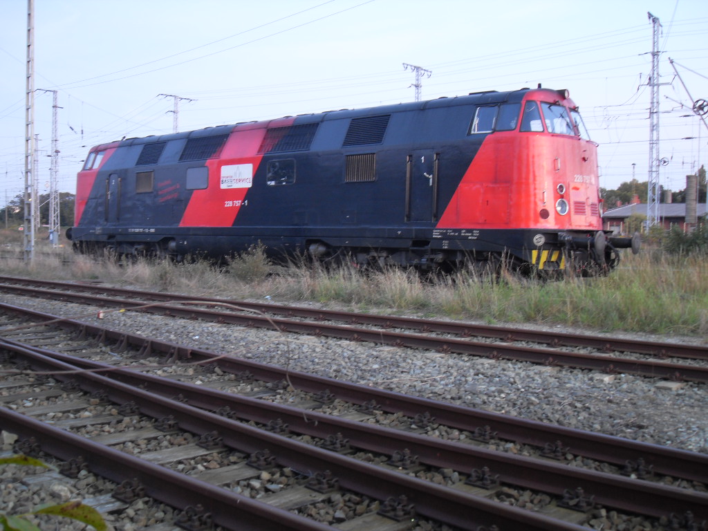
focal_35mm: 40
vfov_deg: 36.0
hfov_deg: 46.8
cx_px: 354
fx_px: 818
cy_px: 266
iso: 80
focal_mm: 7.1
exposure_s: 3
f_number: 3.1
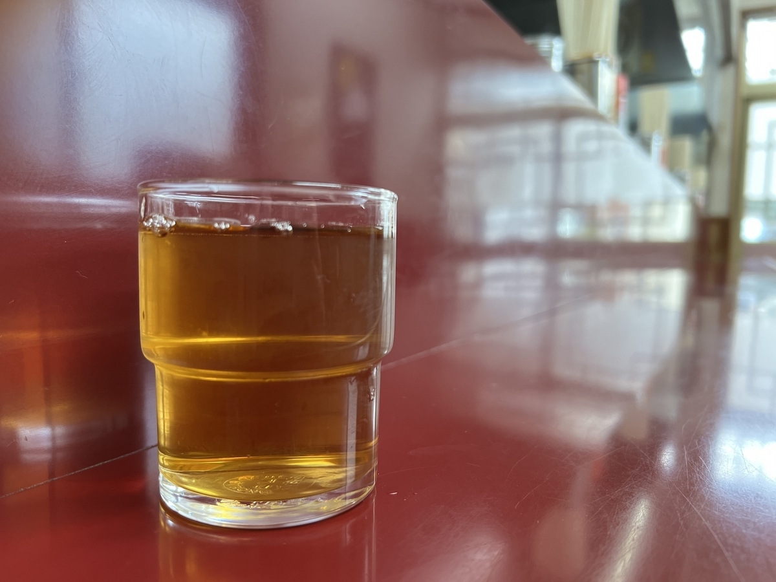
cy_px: 291
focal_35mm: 26
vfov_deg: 53.1
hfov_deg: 67.3
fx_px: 583
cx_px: 388
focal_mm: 5.7
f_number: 1.5
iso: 320
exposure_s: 1/60
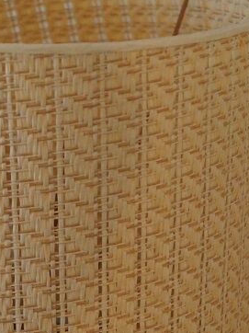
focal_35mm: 94
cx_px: 30
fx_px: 903
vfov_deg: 20.8
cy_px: 209
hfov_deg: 15.5
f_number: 4
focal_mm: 24
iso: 2000
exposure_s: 1/60
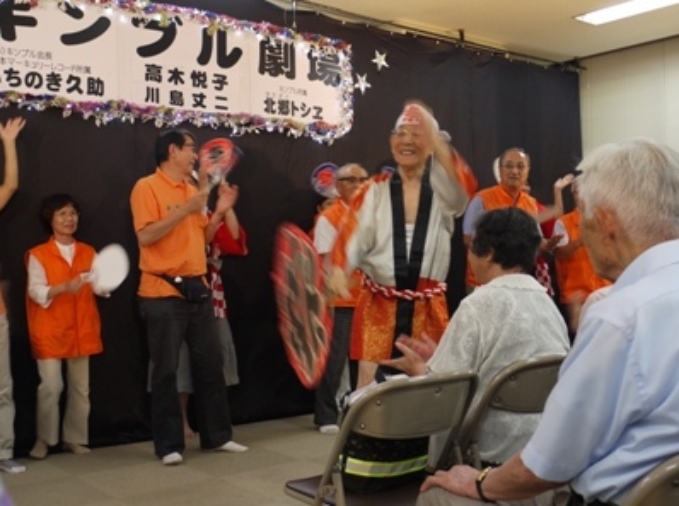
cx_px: 340
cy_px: 253
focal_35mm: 36
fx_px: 705
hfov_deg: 51.4
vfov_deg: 39.5
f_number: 4
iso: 250
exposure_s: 1/30
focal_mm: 18
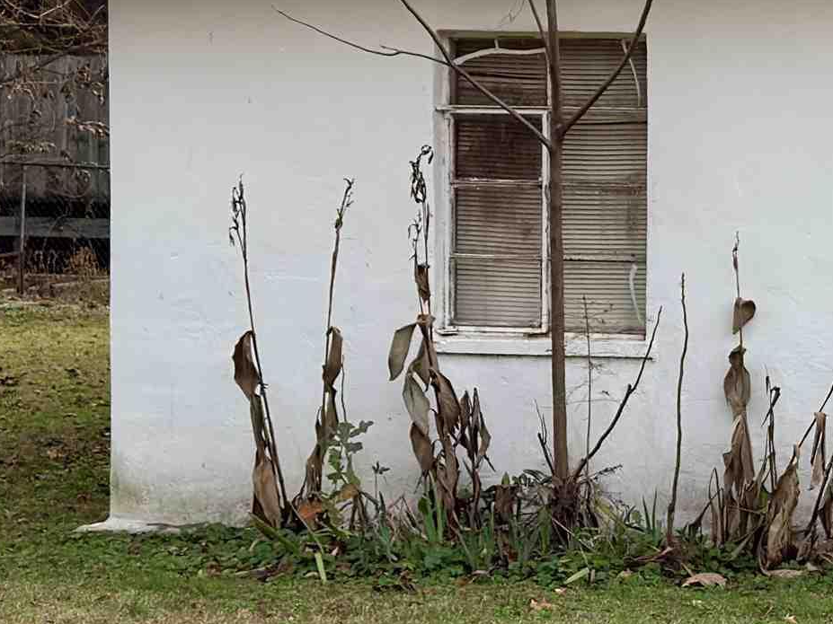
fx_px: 2791
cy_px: 197
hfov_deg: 16.2
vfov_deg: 12.7
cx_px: 1041
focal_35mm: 116
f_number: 1.78
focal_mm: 6.76
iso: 80
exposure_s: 1/1905
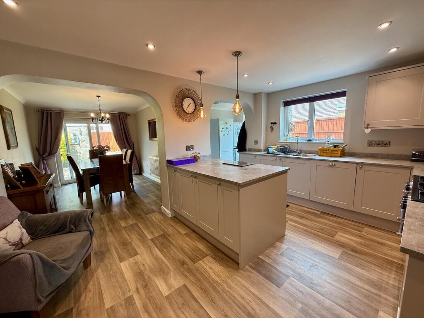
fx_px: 171
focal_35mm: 14
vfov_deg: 85.7
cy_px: 159
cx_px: 212
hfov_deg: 102.1
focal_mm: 2.22
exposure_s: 1/100
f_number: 2.2
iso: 125
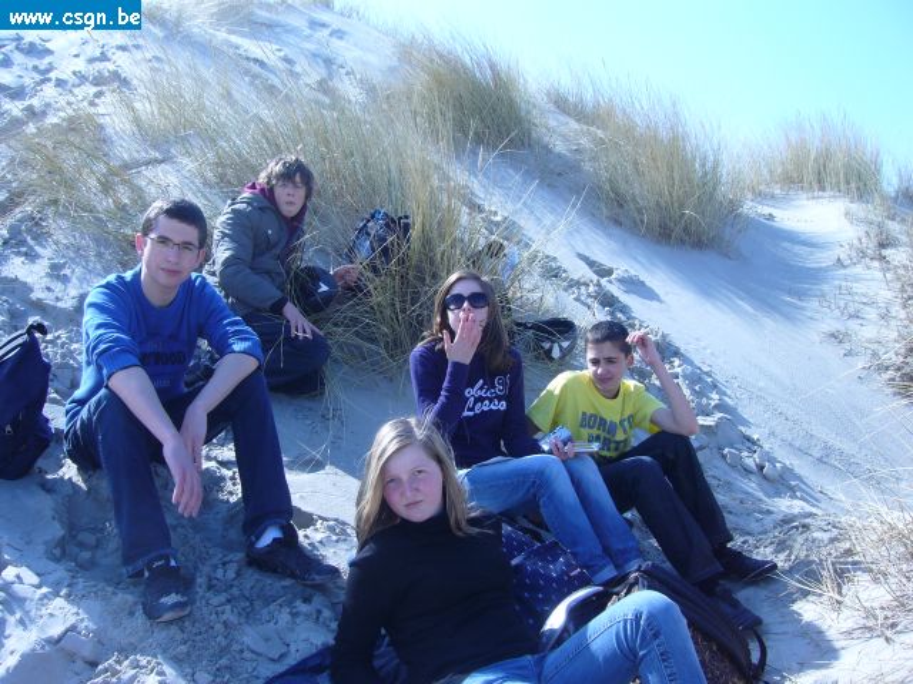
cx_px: 456
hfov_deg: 52.6
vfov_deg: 40.7
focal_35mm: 35
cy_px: 342
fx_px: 923
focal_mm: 5.8
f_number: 5.6
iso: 80
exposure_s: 1/125
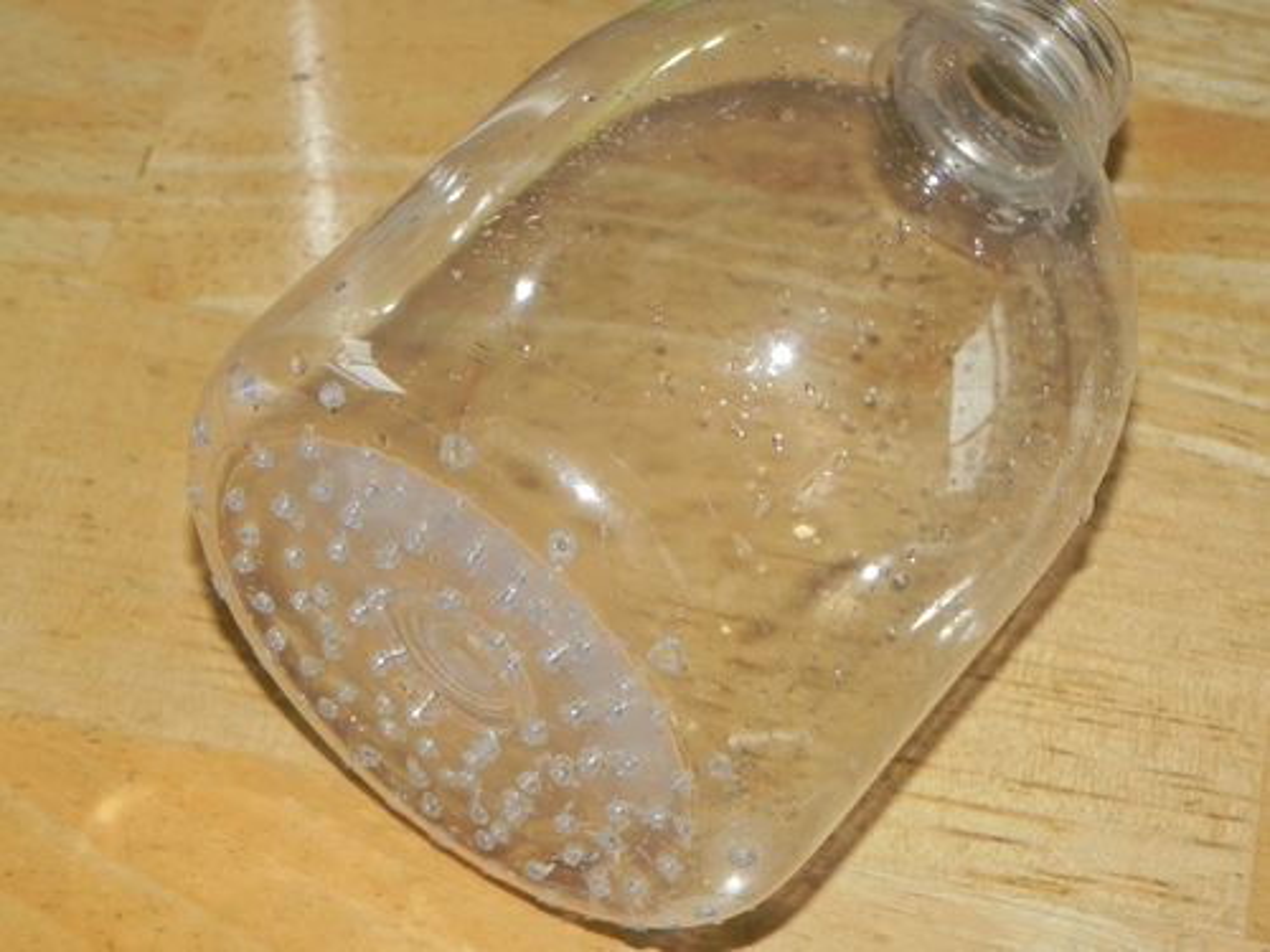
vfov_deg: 17.4
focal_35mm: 85
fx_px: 3119
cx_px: 635
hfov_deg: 23.0
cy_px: 476
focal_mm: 15.1
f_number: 4
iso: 200
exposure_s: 1/30
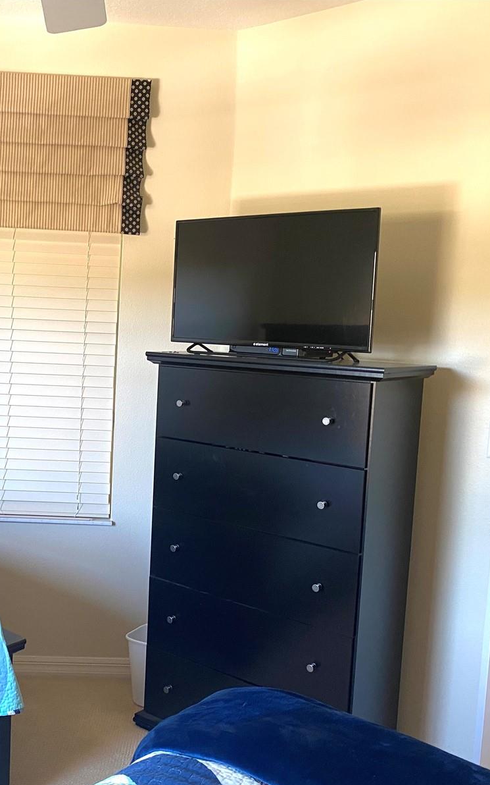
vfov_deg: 52.7
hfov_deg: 33.5
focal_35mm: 37
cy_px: 394
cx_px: 100
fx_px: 791
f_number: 1.8
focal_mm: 4.25
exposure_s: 1/60
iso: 125
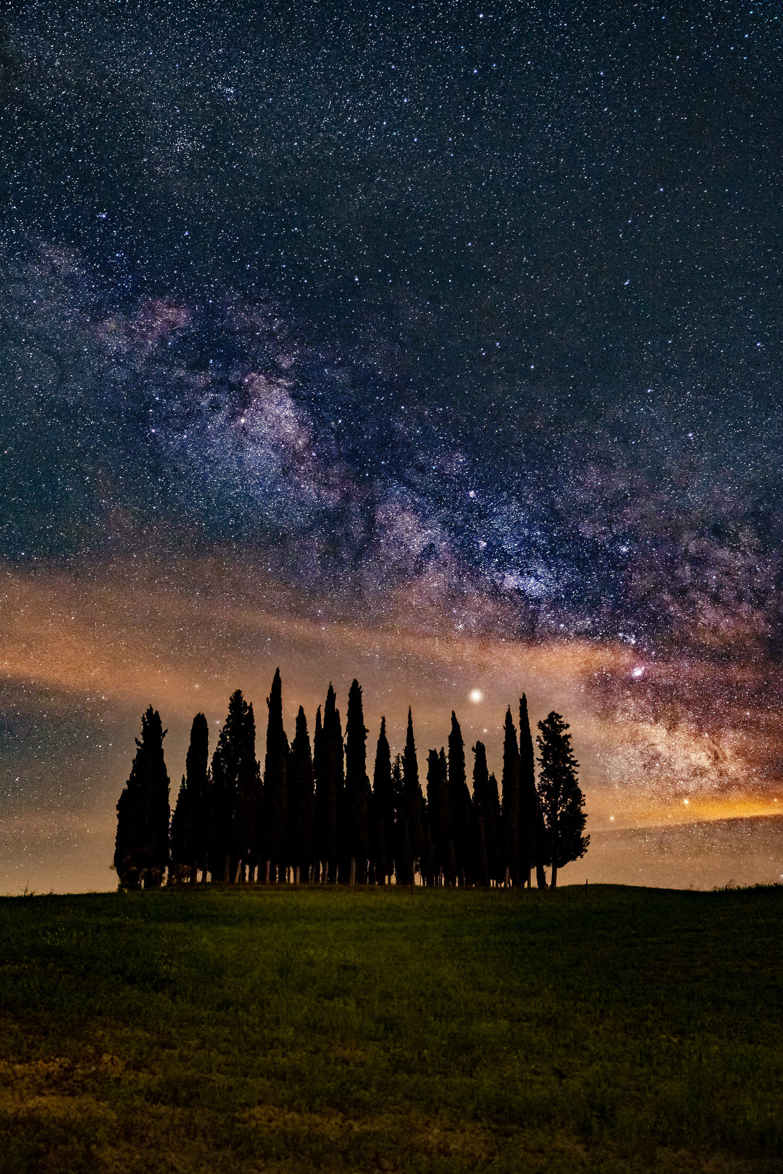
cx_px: 397
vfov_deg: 51.9
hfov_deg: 35.9
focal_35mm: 37
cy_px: 574
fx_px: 1207
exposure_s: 10
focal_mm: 36
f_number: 2.8
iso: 8000
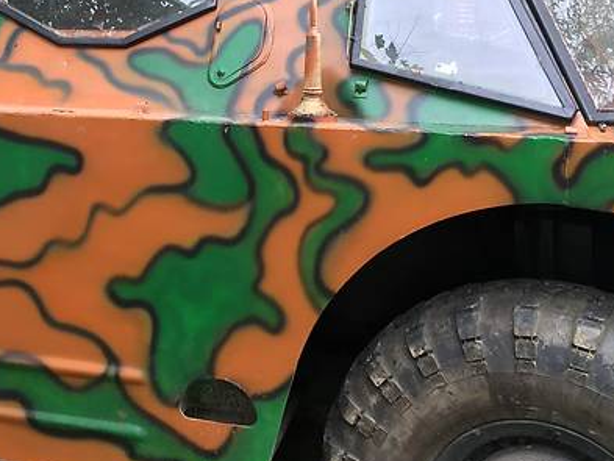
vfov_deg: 24.3
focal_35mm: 59
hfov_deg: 32.0
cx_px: 137
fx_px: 1047
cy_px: 77
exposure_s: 1/100
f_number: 2.2
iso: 50
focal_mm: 4.2
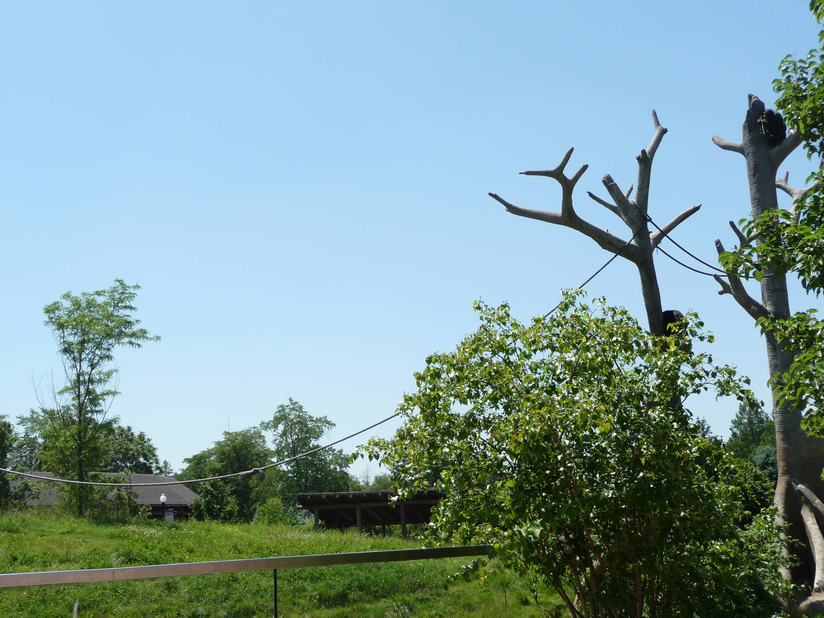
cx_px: 412
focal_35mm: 43
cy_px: 309
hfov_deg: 43.9
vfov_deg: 33.6
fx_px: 1024
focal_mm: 7.1
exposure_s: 1/640
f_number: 4
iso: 100
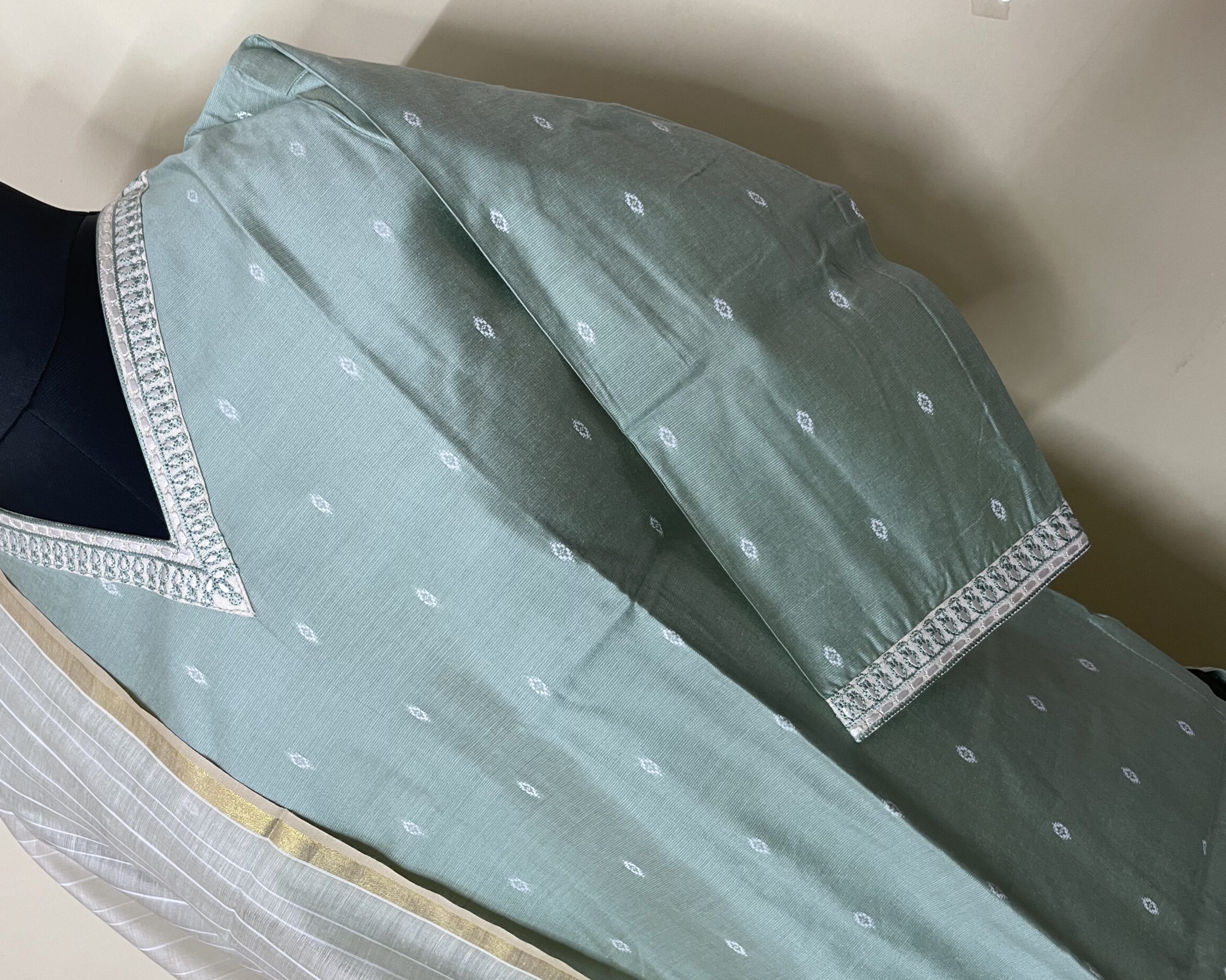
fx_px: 1016
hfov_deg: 62.1
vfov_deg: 51.5
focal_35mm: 28
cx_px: 555
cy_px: 483
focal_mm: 4.2
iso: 100
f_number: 1.6
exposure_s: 1/50
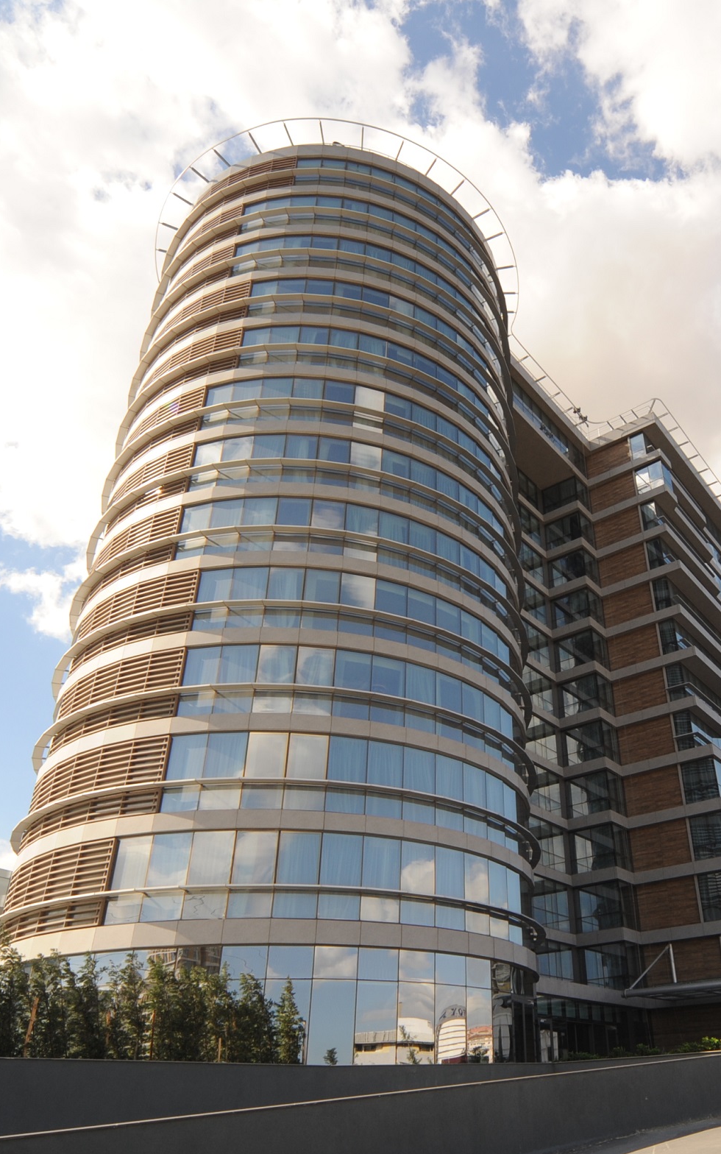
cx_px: 490
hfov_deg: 45.2
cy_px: 598
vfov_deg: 68.4
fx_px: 849
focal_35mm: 27
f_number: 9
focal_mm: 17
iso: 400
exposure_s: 1/320
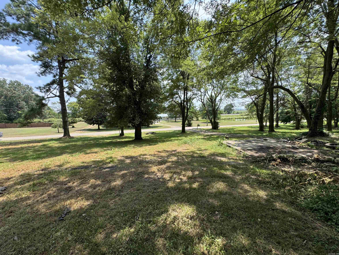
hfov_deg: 102.1
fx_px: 137
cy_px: 128
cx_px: 170
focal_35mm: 14
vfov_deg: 85.7
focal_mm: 2.22
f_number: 2.2
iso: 40
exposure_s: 1/428
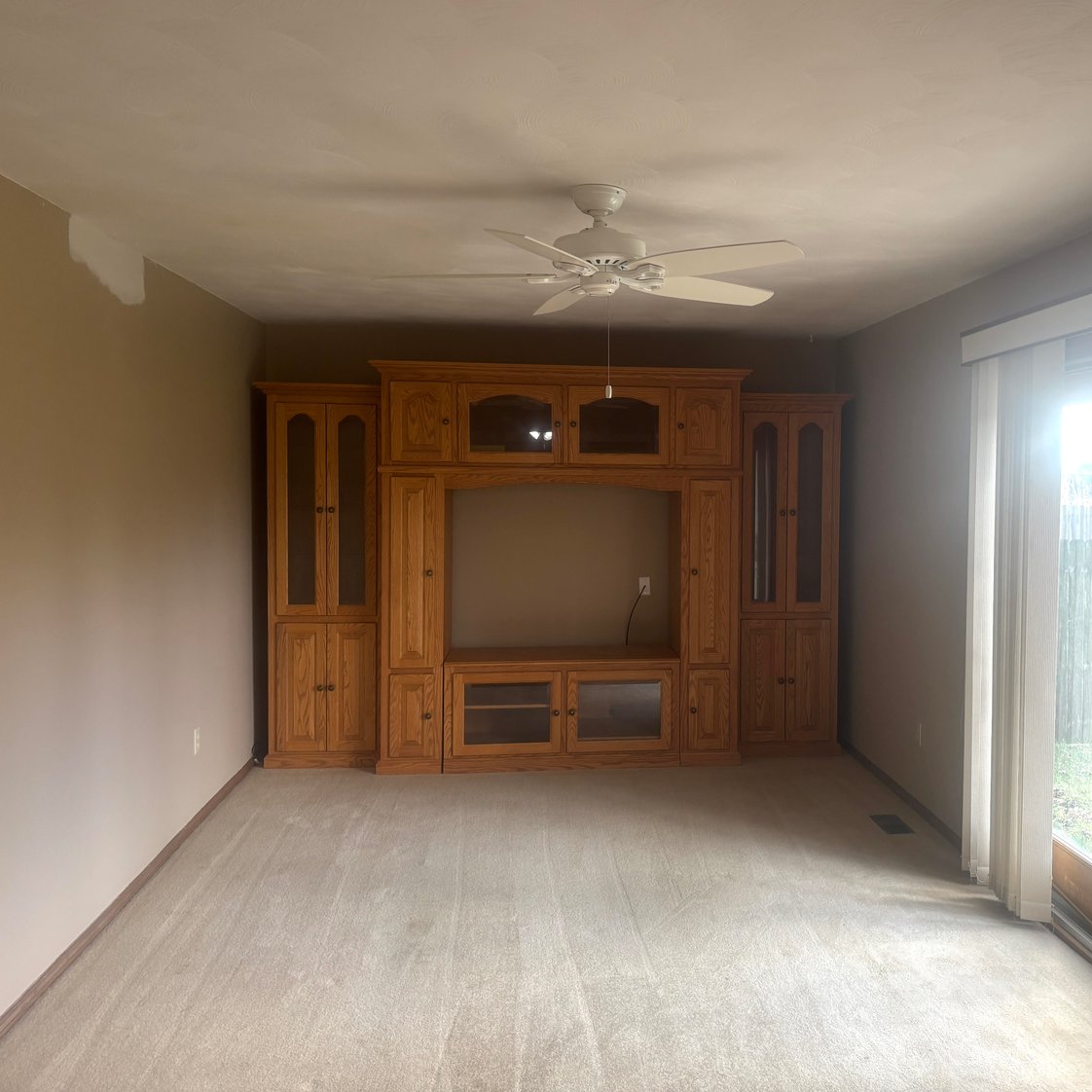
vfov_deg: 52.5
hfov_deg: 52.1
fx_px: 1106
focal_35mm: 31
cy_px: 543
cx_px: 666
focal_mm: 5.96
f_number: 1.6
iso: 80
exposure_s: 1/60
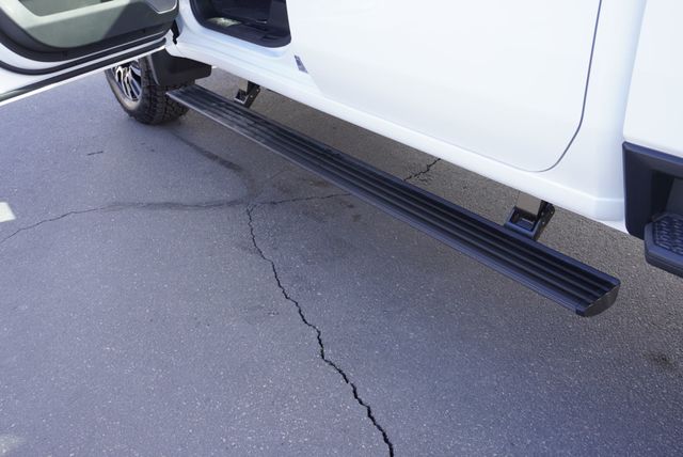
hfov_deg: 59.4
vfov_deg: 41.8
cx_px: 342
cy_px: 228
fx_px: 598
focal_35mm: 32
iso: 100
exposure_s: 1/80
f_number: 4.5
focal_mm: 21
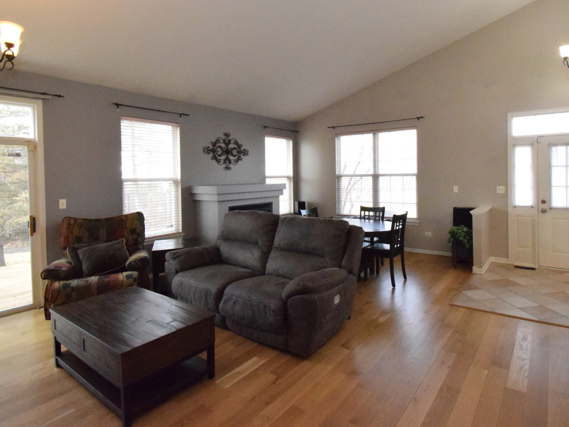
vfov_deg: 68.2
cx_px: 325
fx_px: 312
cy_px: 179
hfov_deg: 84.2
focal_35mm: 19
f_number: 16
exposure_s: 1/125
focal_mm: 10
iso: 12800
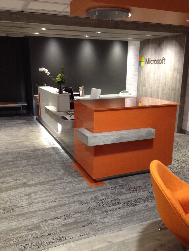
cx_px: 94
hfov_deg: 40.7
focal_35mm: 35
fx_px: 255
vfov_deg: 52.6
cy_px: 126
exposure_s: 1/20
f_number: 2.4
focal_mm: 4.28
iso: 200
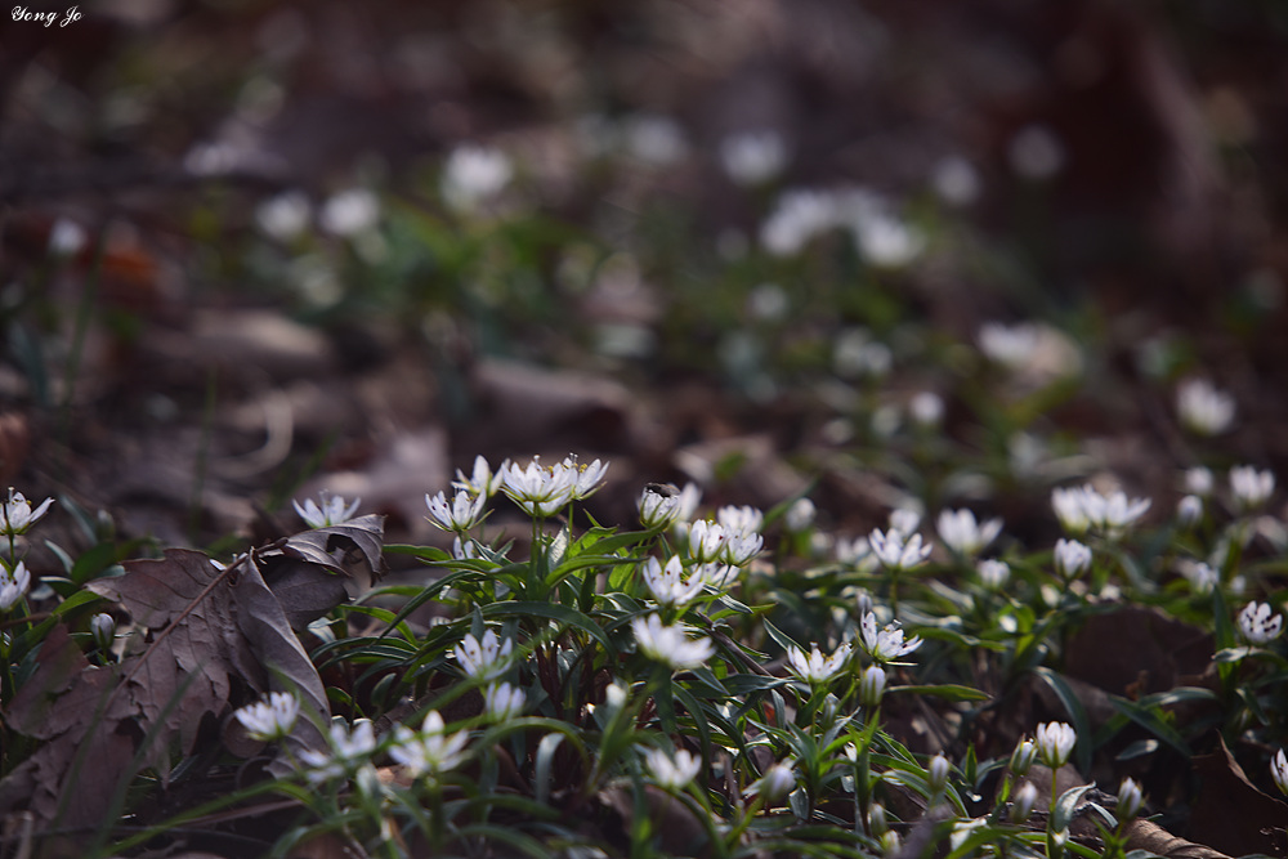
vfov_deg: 2.8
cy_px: 430
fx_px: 17890
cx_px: 644
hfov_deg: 4.1
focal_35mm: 500
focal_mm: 500
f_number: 8
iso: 200
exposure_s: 1/125
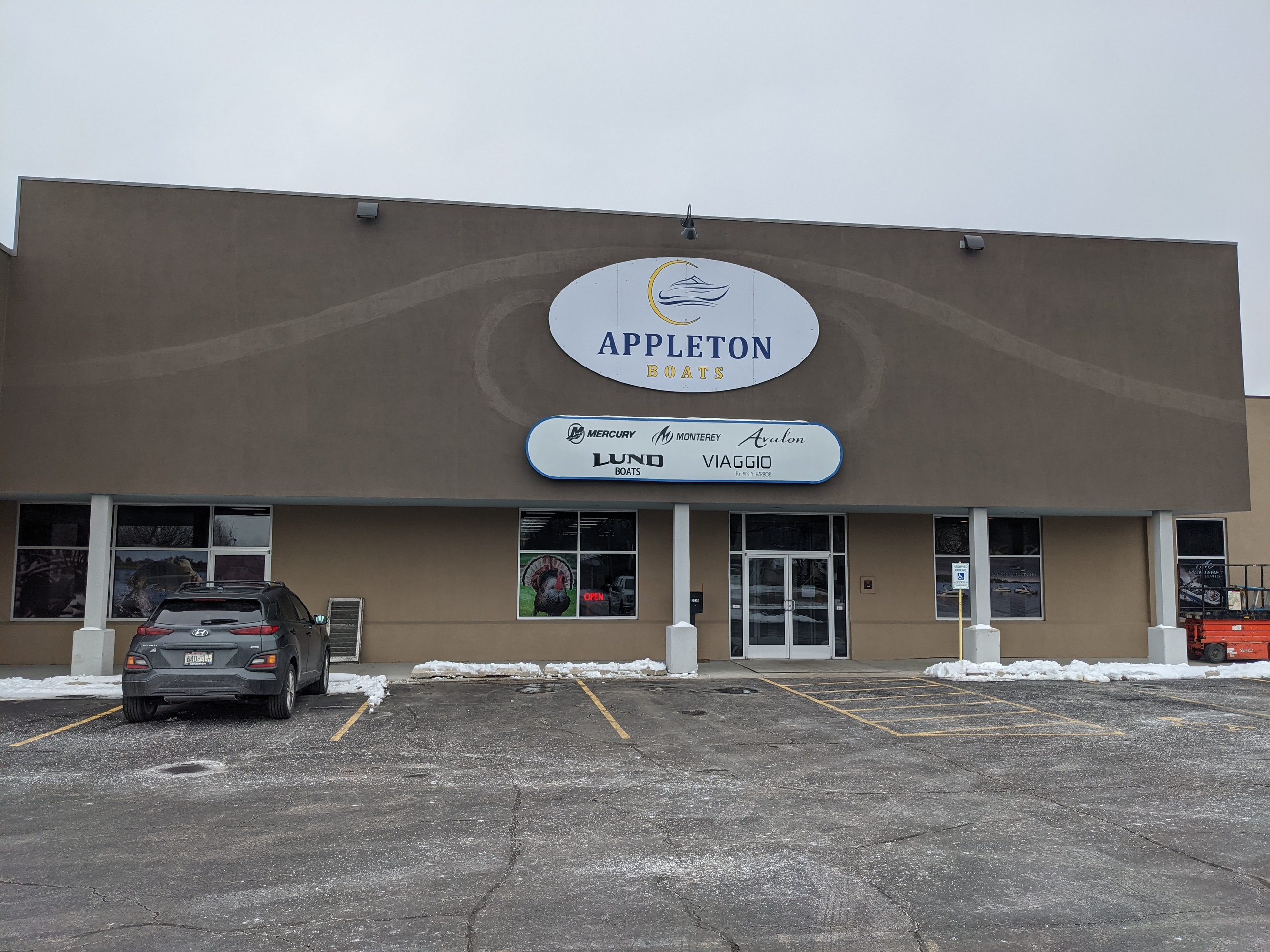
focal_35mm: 27
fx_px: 991
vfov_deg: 51.4
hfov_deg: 65.3
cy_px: 476
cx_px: 635
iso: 57
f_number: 1.73
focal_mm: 4.38
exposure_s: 1/1064
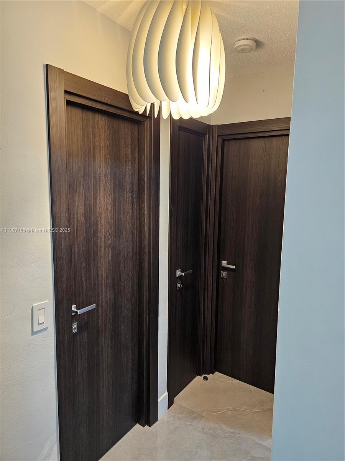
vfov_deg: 73.9
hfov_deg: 58.9
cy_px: 230
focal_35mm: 23
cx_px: 172
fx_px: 306
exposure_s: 1/120
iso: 640
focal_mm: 6.3
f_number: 1.7
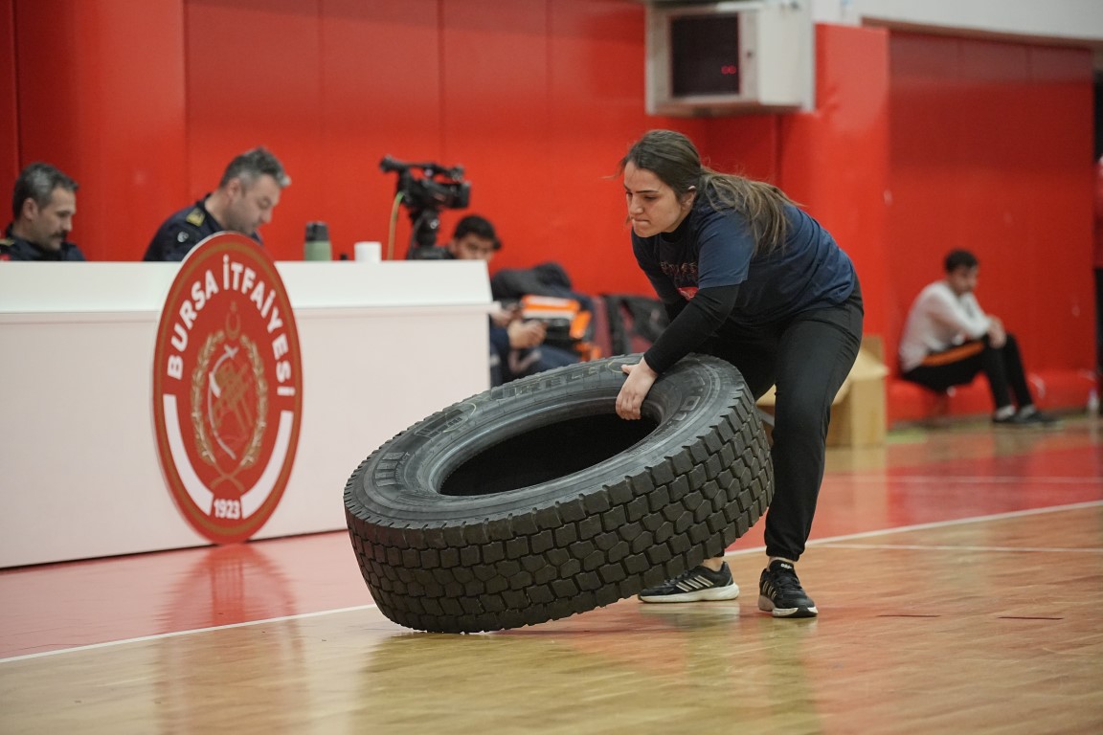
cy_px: 368
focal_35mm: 159
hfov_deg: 12.9
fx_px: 4871
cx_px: 552
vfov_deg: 8.6
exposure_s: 1/250
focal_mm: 159
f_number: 4
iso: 6400
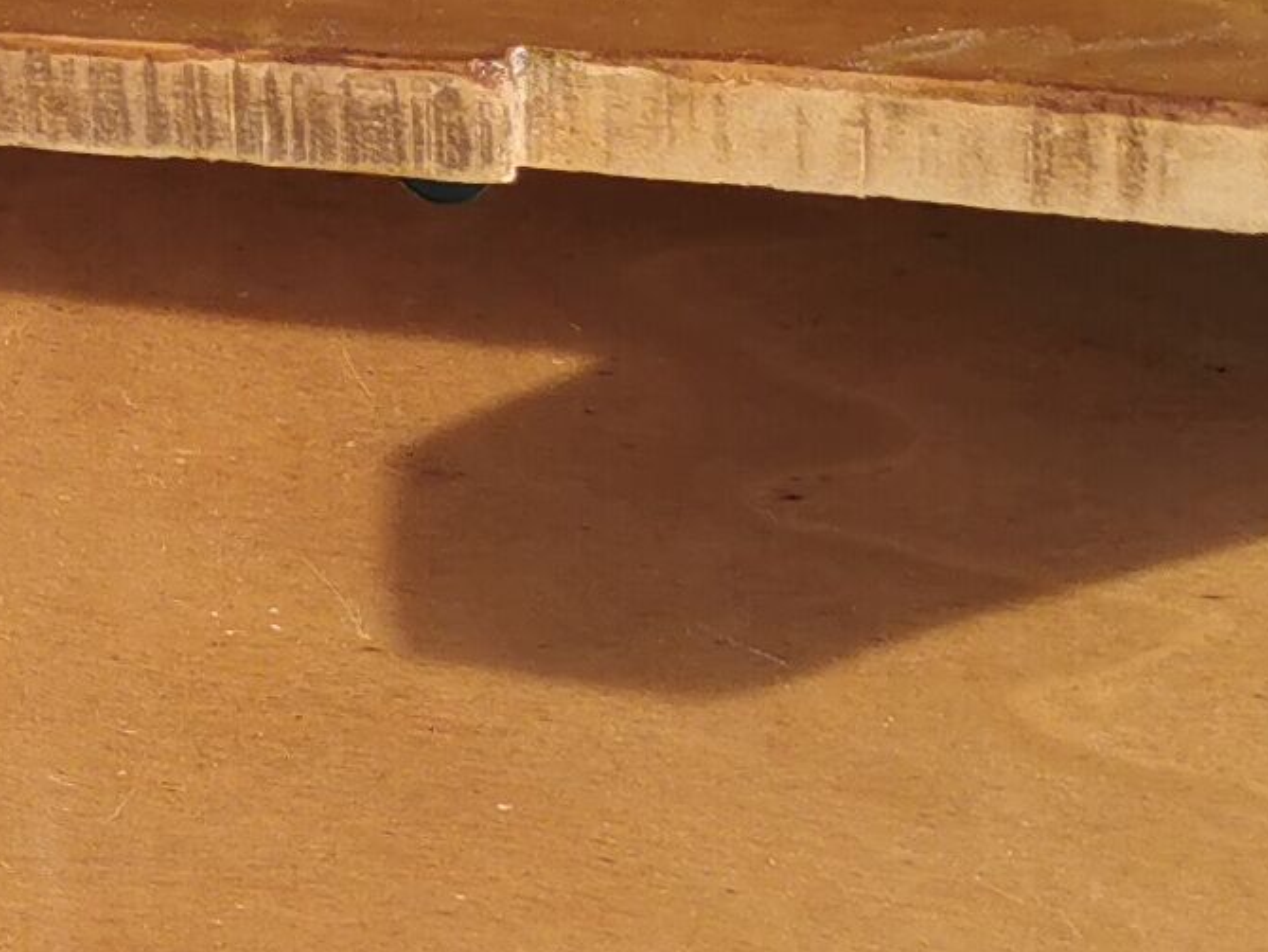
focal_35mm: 147
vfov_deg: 10.1
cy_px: 791
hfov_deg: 13.1
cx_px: -204
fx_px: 5387
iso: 50
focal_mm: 5.58
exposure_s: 1/1116
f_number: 1.8
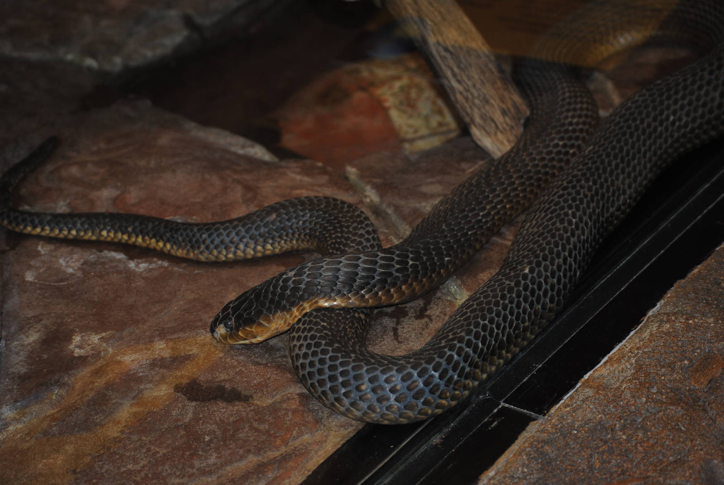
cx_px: 362
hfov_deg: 21.9
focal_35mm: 93
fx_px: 1873
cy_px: 242
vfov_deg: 14.7
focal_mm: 62
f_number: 4.2
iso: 200
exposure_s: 1/60
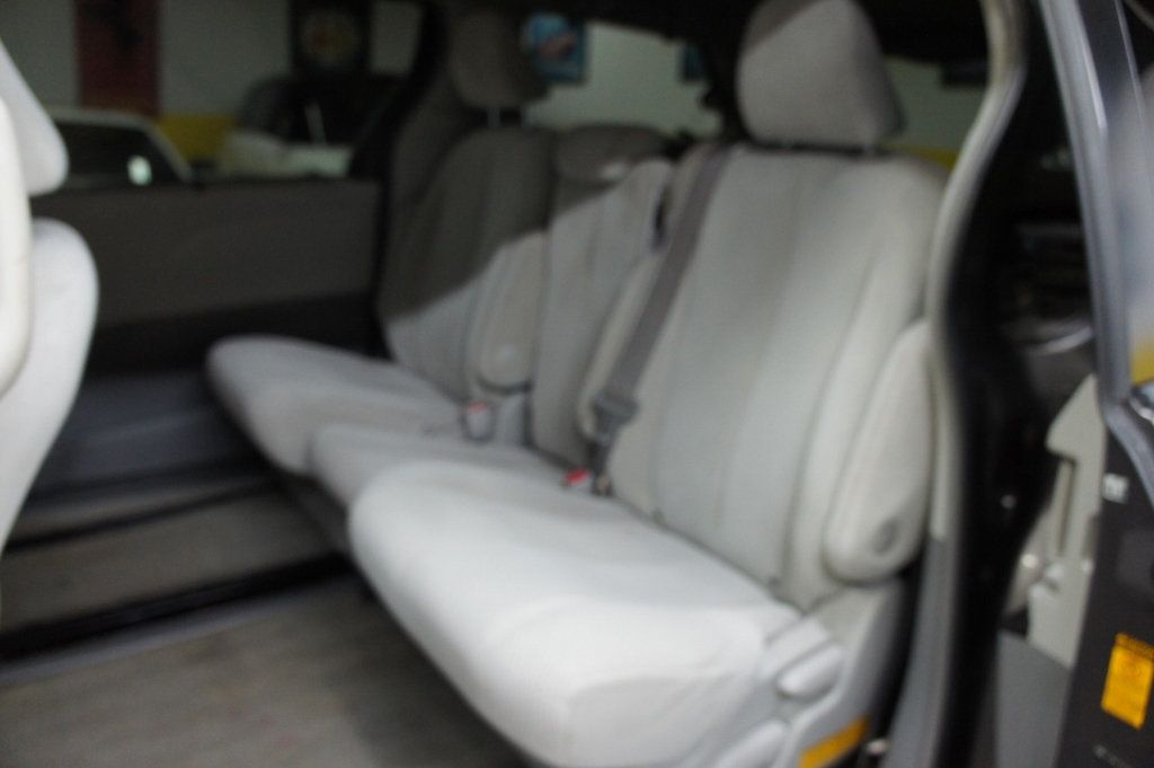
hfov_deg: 67.4
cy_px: 384
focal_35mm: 27
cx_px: 577
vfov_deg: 47.9
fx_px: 865
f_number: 3.5
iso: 1000
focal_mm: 18
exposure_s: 1/30
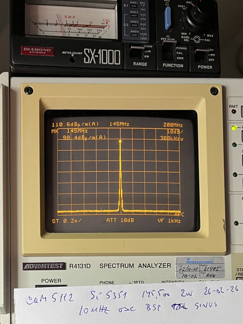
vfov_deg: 67.3
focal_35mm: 26
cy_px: 162
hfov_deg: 53.1
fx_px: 243
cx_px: 122
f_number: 1.6
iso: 100
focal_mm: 5.1
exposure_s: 1/50
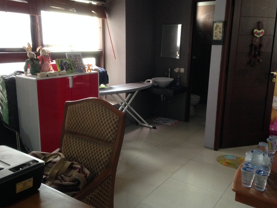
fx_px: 280
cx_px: 138
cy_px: 100
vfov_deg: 40.7
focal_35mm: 35
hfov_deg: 52.6
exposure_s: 1/20
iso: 200
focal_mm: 4.12
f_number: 2.4
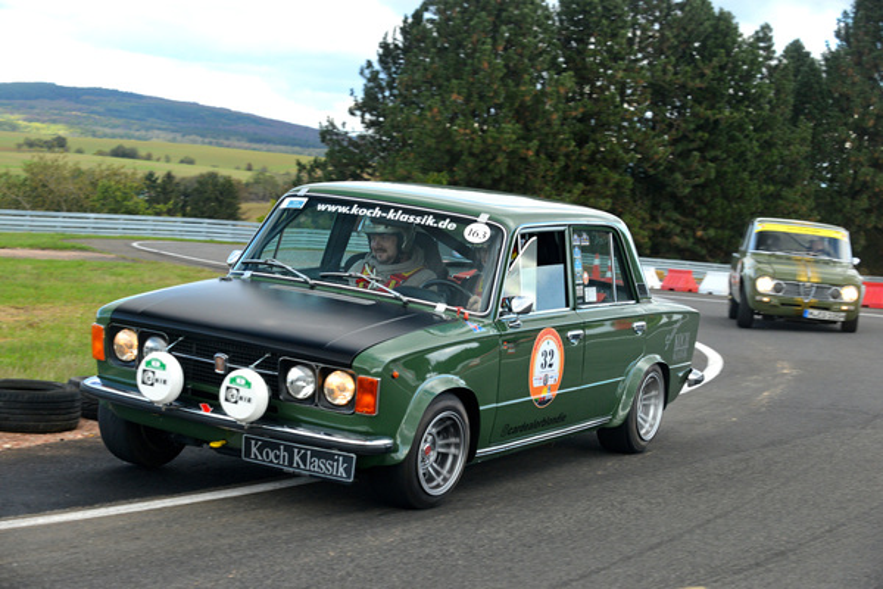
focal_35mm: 200
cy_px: 294
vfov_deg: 6.9
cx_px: 442
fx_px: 4905
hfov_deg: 10.3
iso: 1000
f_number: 7.1
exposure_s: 1/500
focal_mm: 200
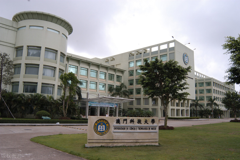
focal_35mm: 27
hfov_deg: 67.4
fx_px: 180
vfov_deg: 47.9
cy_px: 80
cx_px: 120
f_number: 6.3
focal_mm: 18
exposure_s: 1/45
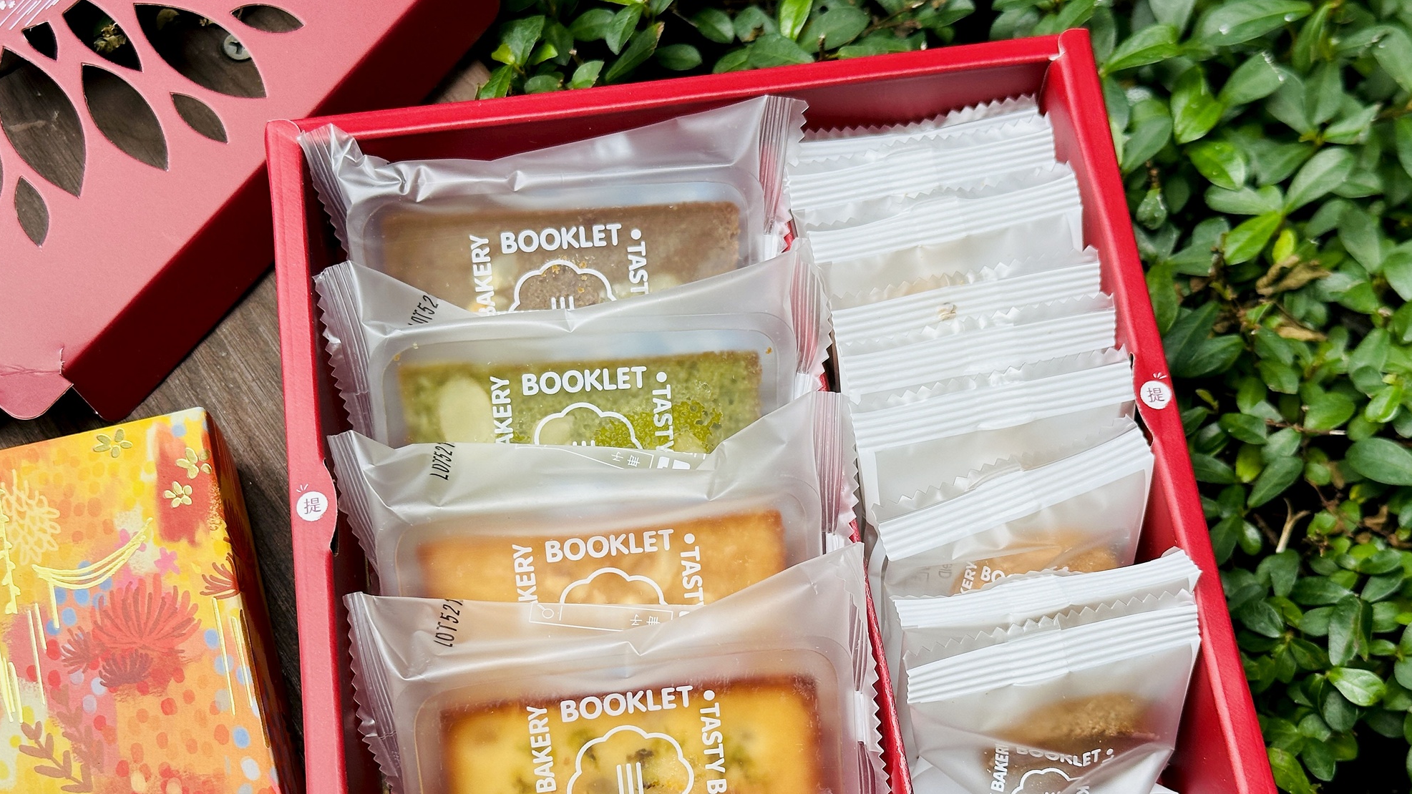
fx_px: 1984
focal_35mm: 53
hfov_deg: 39.2
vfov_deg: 22.6
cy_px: 474
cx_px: 698
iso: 64
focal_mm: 6.86
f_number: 1.78
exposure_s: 1/240
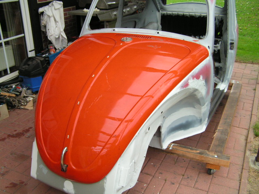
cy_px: 97
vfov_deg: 37.7
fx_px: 284
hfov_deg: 49.0
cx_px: 130
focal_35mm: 38
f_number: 2.8
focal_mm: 6.3
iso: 80
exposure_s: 1/40
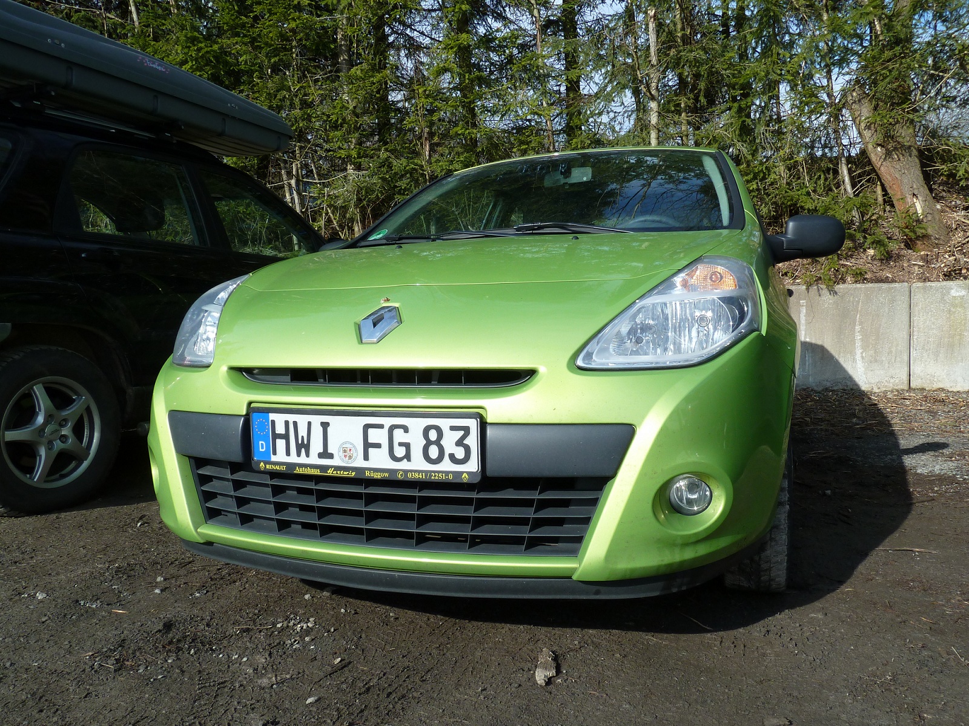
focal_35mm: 25
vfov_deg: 54.9
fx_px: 700
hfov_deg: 69.4
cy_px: 363
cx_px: 484
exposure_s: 1/400
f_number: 4
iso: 80
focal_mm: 4.1
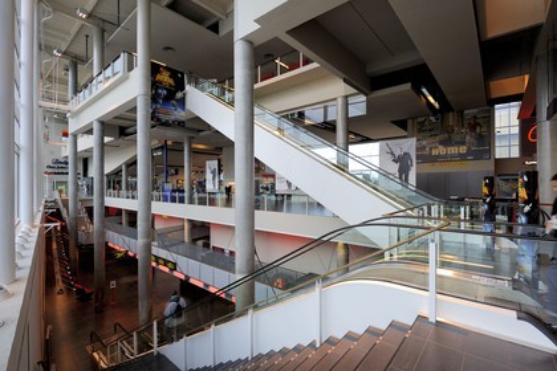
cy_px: 186
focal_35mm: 17
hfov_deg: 93.3
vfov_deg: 70.4
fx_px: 263
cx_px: 278
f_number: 6.3
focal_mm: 17
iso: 400
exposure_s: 1/40
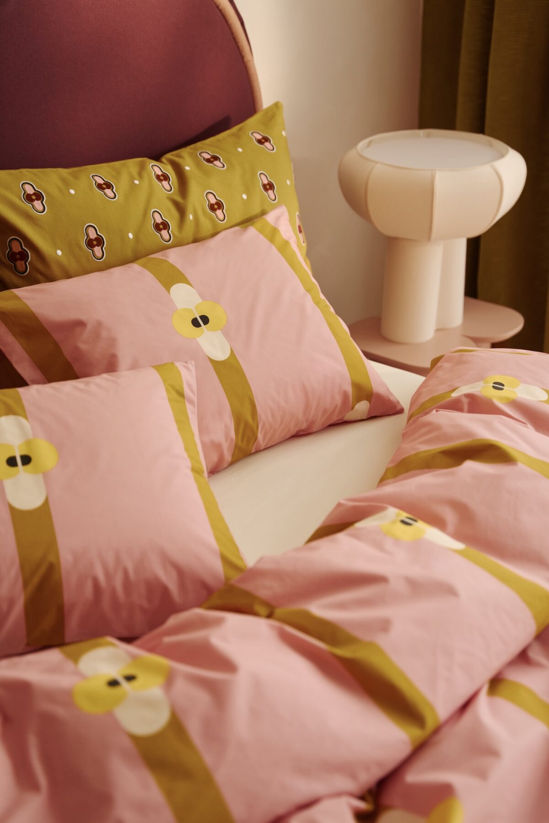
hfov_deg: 27.0
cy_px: 412
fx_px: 1144
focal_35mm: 50
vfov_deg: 39.6
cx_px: 274
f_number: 2.8
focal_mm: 50
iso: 640
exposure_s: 1/200
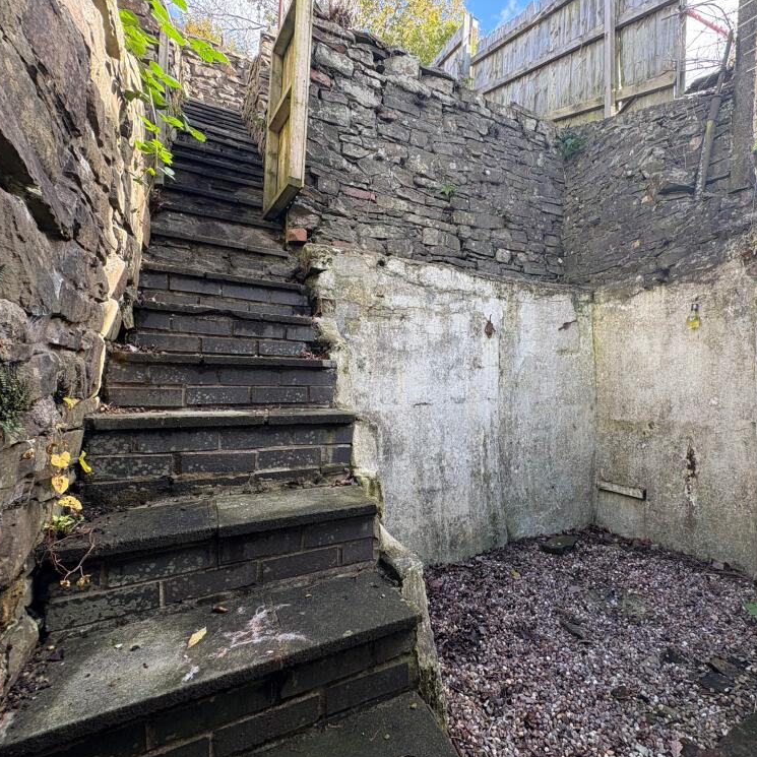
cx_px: 458
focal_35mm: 17
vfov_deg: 84.0
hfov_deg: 82.8
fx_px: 421
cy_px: 387
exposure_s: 1/99
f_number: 2.2
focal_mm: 2.22
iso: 40
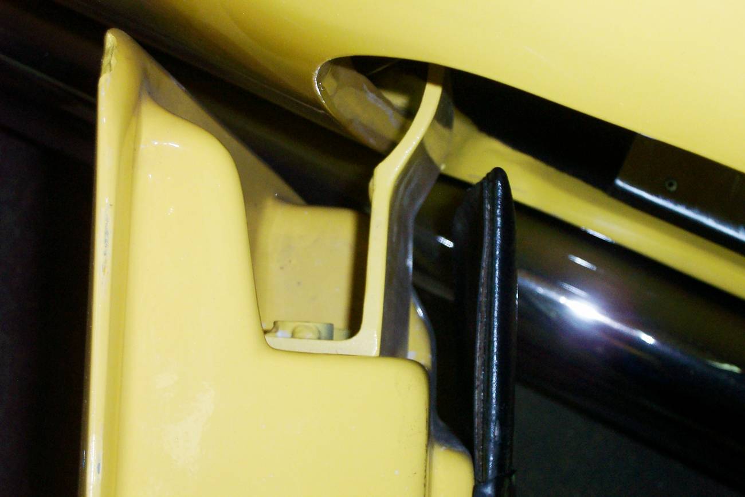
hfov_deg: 25.1
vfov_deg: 16.9
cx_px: 372
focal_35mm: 81
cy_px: 248
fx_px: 1676
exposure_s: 1/60
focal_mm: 16.4
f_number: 4
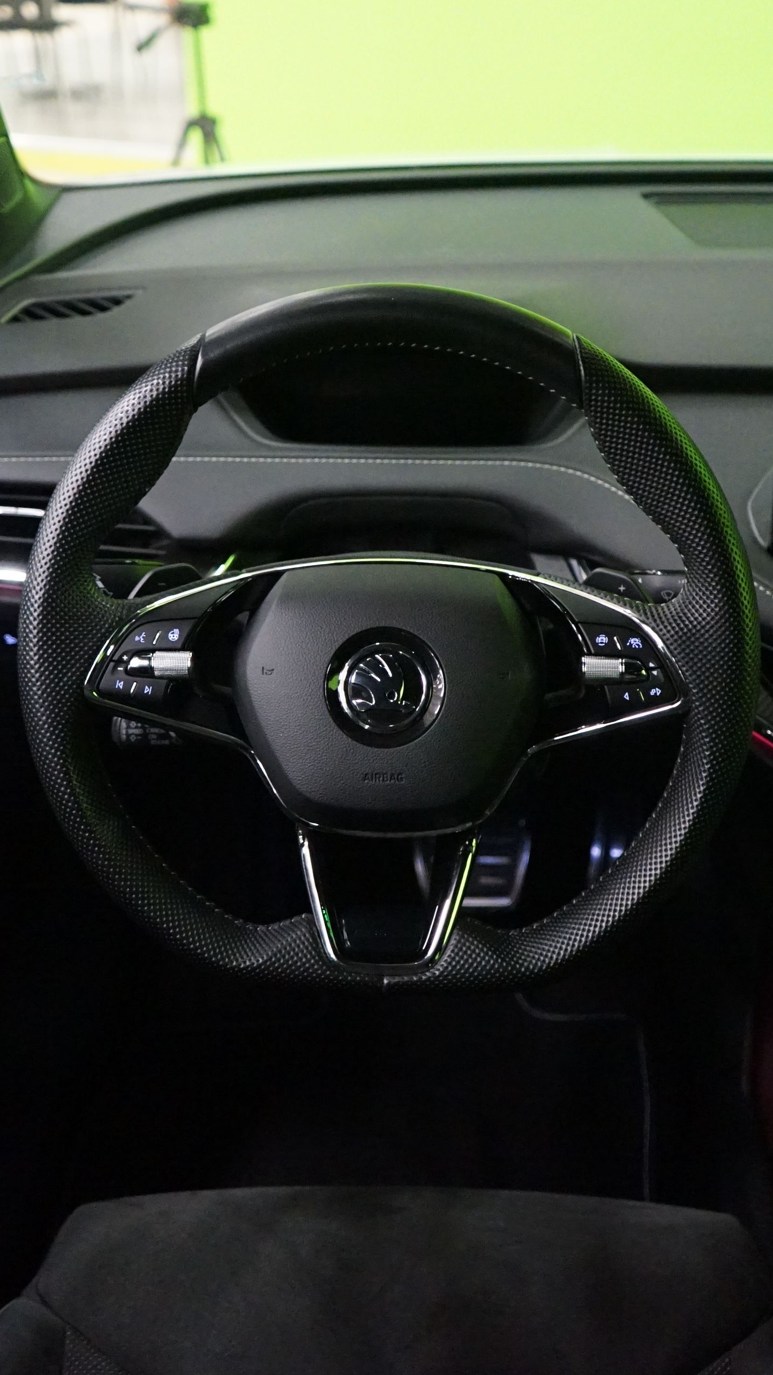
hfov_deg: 26.5
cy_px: 684
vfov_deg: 45.5
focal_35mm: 45
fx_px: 1640
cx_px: 395
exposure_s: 1/40
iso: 6400
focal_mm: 28
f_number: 3.5
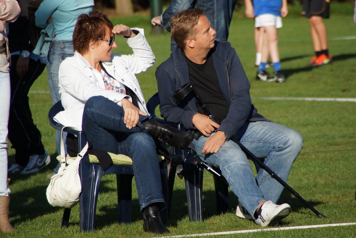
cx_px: 178
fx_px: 3710
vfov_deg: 3.7
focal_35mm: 375
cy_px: 119
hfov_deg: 5.5
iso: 100
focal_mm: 250
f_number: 6.3
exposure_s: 1/500
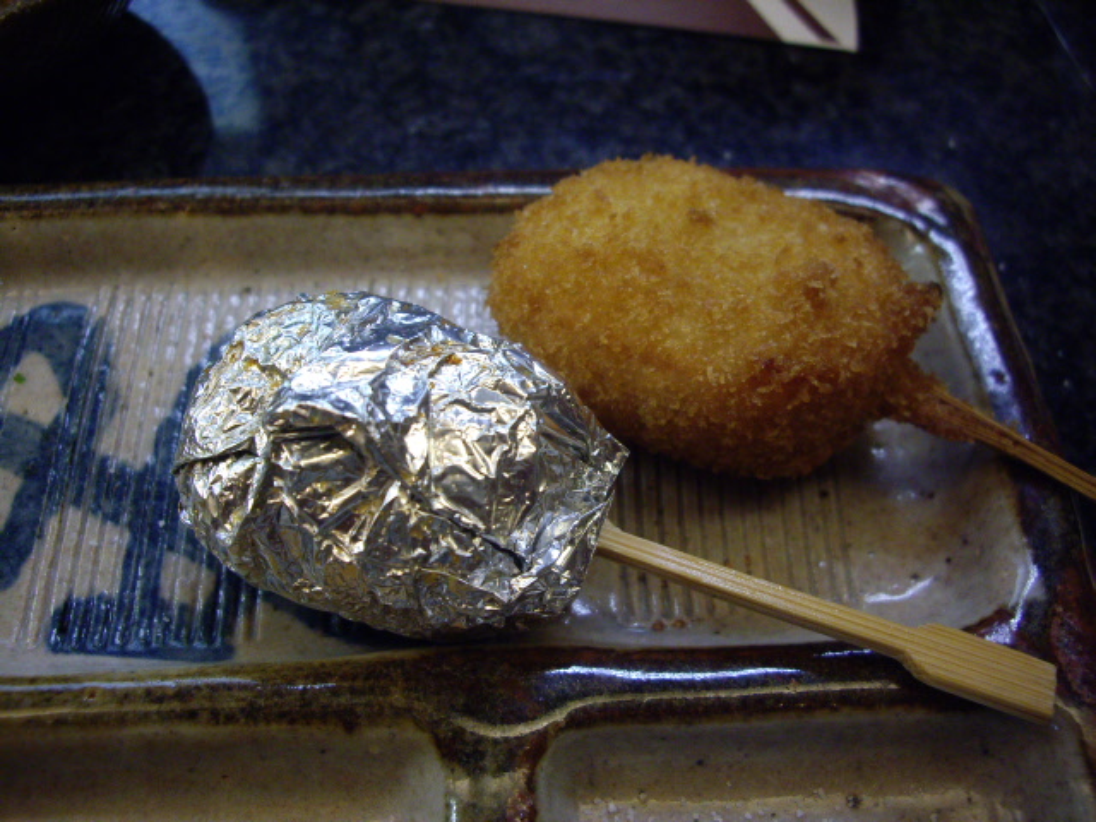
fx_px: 1203
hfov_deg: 49.0
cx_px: 548
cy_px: 411
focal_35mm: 38
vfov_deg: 37.7
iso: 400
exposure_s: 1/60
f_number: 2.8
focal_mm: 7.9
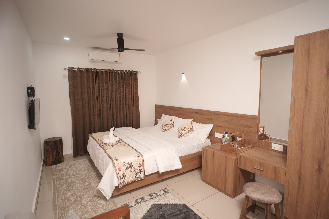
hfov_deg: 90.0
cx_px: 164
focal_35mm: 18
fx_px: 164
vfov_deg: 67.4
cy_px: 110
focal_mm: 18
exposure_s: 1/100
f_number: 4
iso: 500
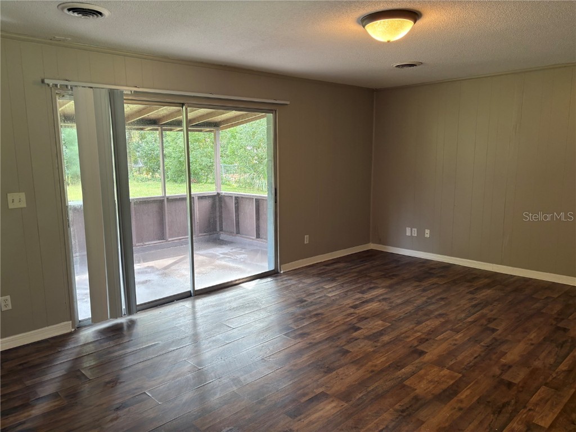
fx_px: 433
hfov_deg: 67.3
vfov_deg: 53.1
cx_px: 288
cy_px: 216
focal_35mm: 26
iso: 80
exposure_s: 1/60
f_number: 1.6
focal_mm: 5.96
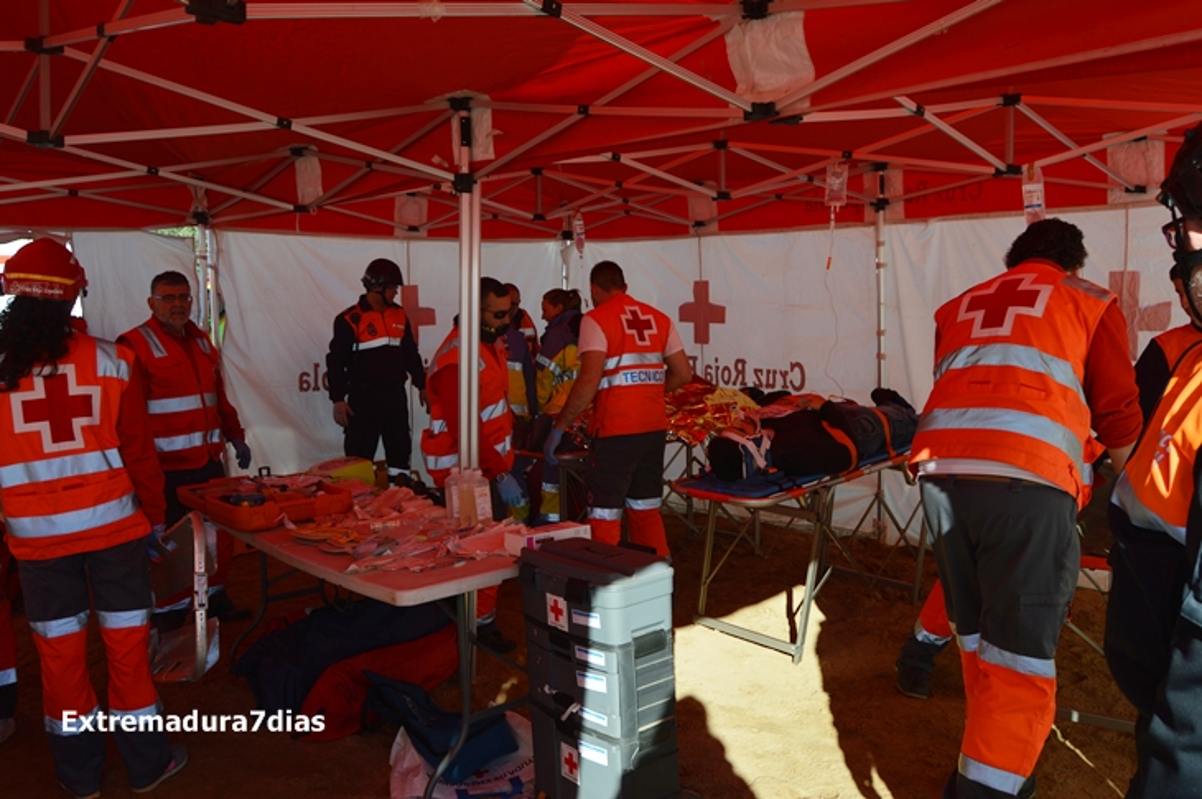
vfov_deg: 47.8
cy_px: 400
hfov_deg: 67.4
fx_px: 900
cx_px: 601
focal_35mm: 27
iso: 100
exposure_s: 1/250
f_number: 8
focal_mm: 18
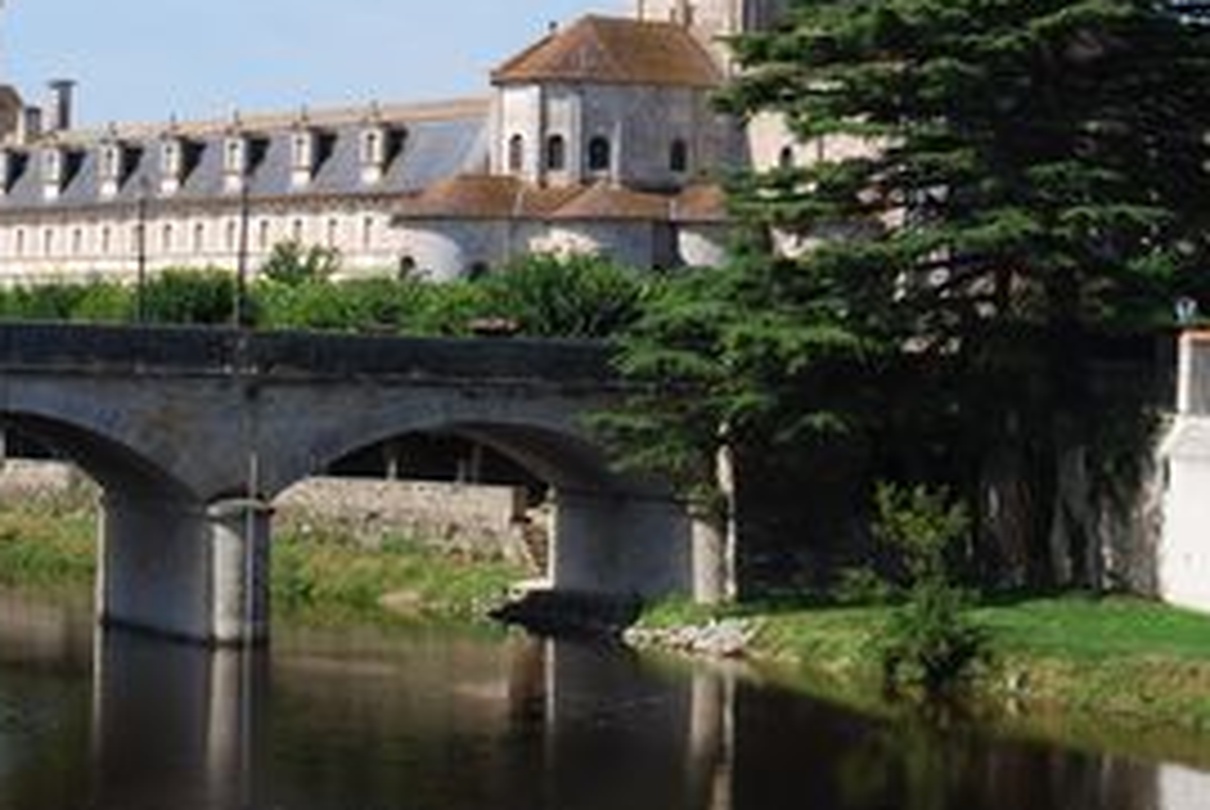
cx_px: 652
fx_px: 3600
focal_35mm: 107
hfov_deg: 19.1
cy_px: -54
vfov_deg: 12.6
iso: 100
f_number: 7.1
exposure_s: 1/200
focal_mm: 32
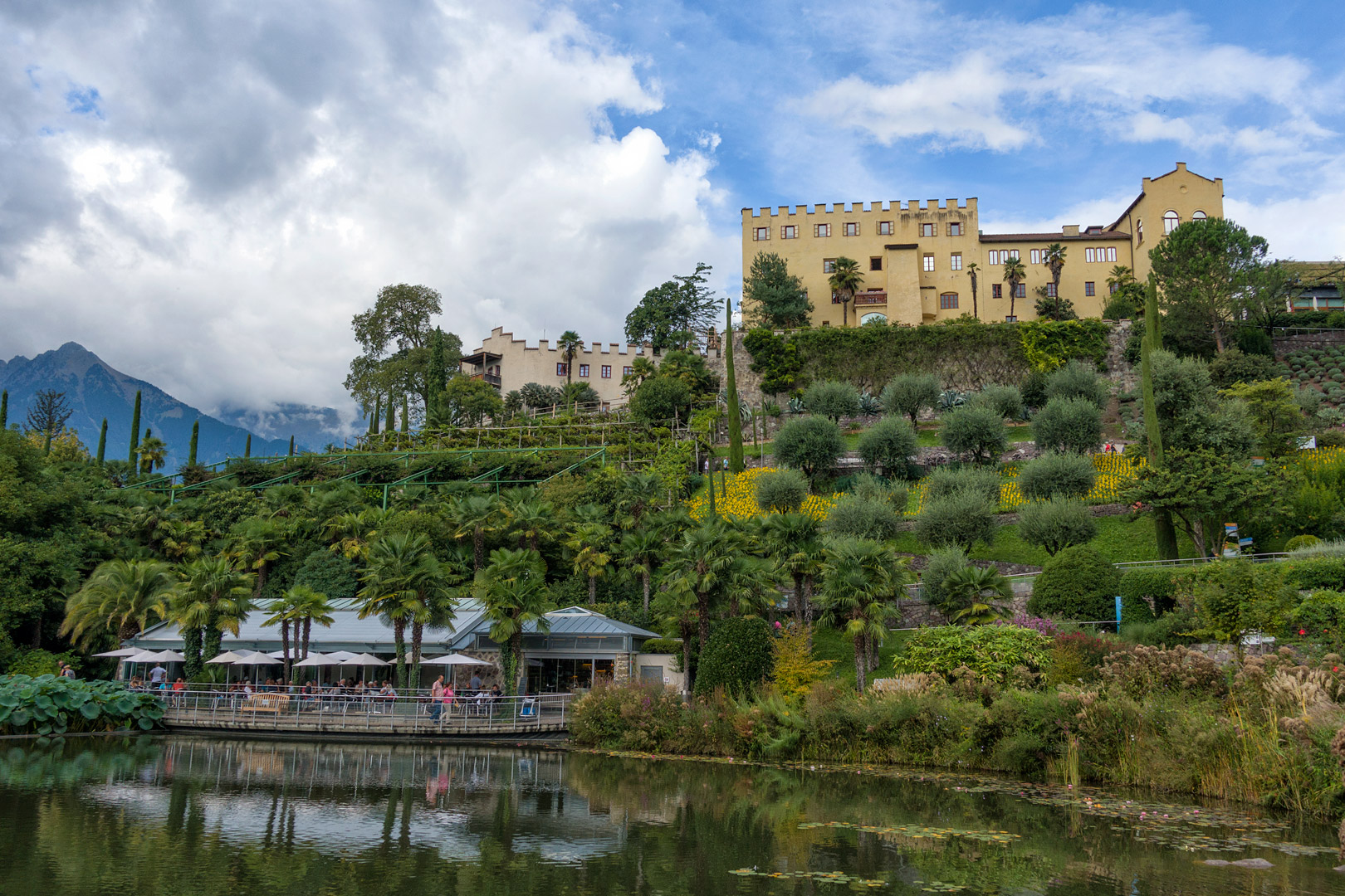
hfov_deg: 63.7
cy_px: 448
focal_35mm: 29
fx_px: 1083
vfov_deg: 45.0
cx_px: 672
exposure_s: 1/800
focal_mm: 10.6
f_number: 4
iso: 125
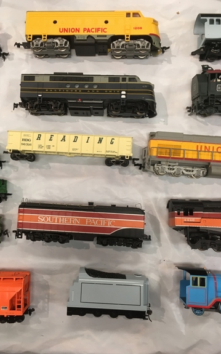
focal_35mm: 31
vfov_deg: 61.3
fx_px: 299
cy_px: 178
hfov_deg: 40.4
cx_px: 89
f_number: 2.2
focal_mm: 4.15
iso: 50
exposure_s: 1/30
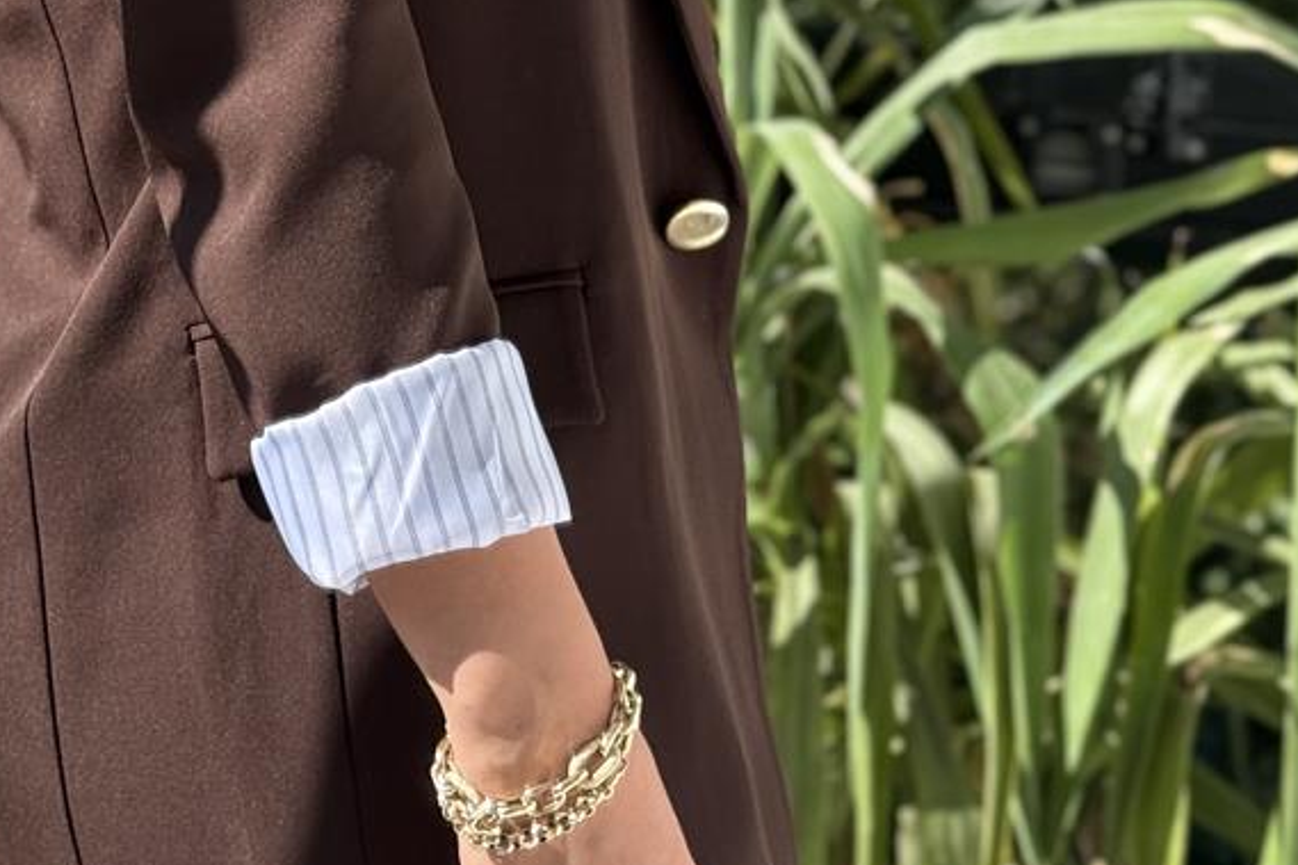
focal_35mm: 117
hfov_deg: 17.4
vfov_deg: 11.5
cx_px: 383
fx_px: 4217
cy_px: -136
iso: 64
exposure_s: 1/669
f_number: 1.78
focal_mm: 6.76
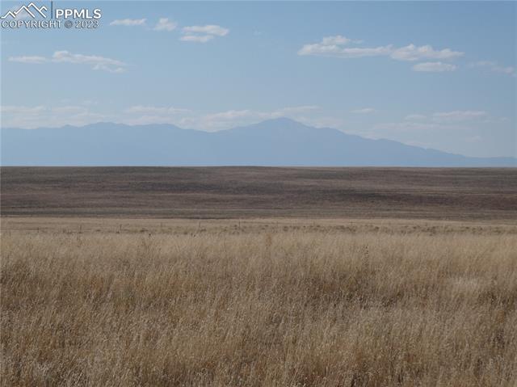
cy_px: 194
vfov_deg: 12.9
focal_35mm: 115
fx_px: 1716
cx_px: 258
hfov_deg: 17.1
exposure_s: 1/1000
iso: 80
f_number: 5.1
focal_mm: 20.6
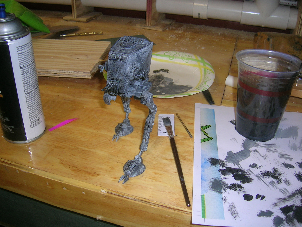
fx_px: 305
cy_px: 114
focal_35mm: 35
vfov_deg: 40.7
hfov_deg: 52.6
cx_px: 151
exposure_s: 1/60.1
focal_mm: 5.4
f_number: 2.8
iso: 50
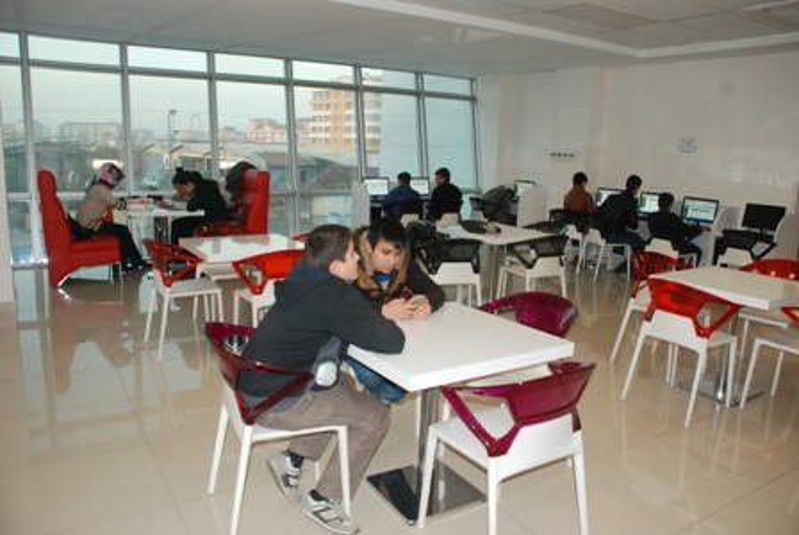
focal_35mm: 27
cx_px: 400
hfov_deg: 67.3
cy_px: 268
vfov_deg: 48.1
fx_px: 600
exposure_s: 1/60
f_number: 5
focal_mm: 18
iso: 1000
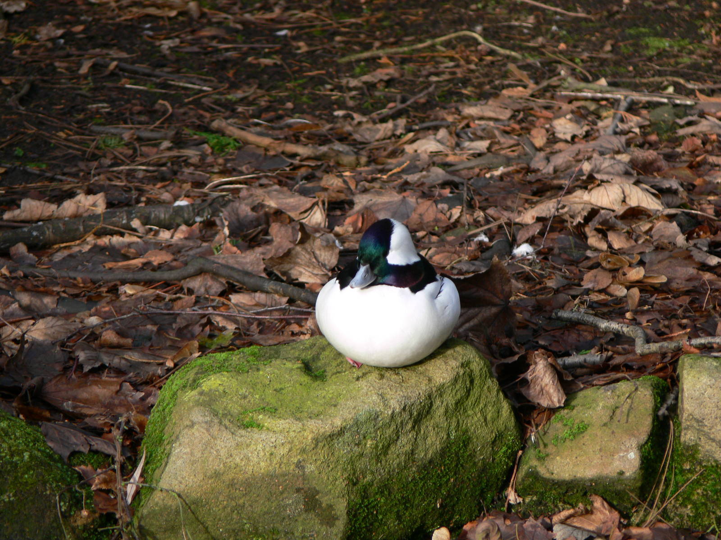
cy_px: 270
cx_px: 360
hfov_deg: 4.7
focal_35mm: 420
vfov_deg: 3.5
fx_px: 8748
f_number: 4.5
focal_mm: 88.8
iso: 80
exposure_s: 1/100
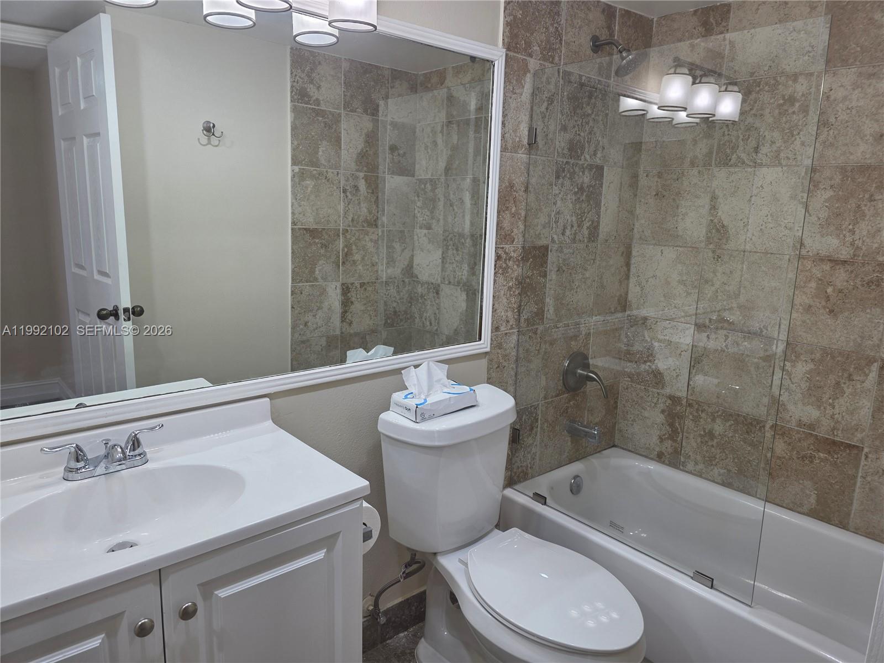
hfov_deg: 73.9
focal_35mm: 23
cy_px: 332
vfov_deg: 58.9
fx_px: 587
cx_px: 442
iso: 80
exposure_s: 1/120
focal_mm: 6.3
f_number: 1.7
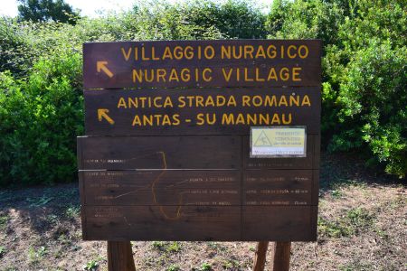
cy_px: 136
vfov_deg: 43.6
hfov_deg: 61.9
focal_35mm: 30
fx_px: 339
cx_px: 204
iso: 400
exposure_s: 1/160
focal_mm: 20
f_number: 9
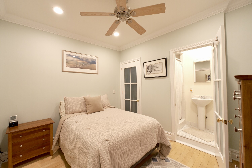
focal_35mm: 15
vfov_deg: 77.3
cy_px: 84
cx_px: 126
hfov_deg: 100.4
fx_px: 105
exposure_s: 1/15
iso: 1250
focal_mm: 10
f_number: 6.4
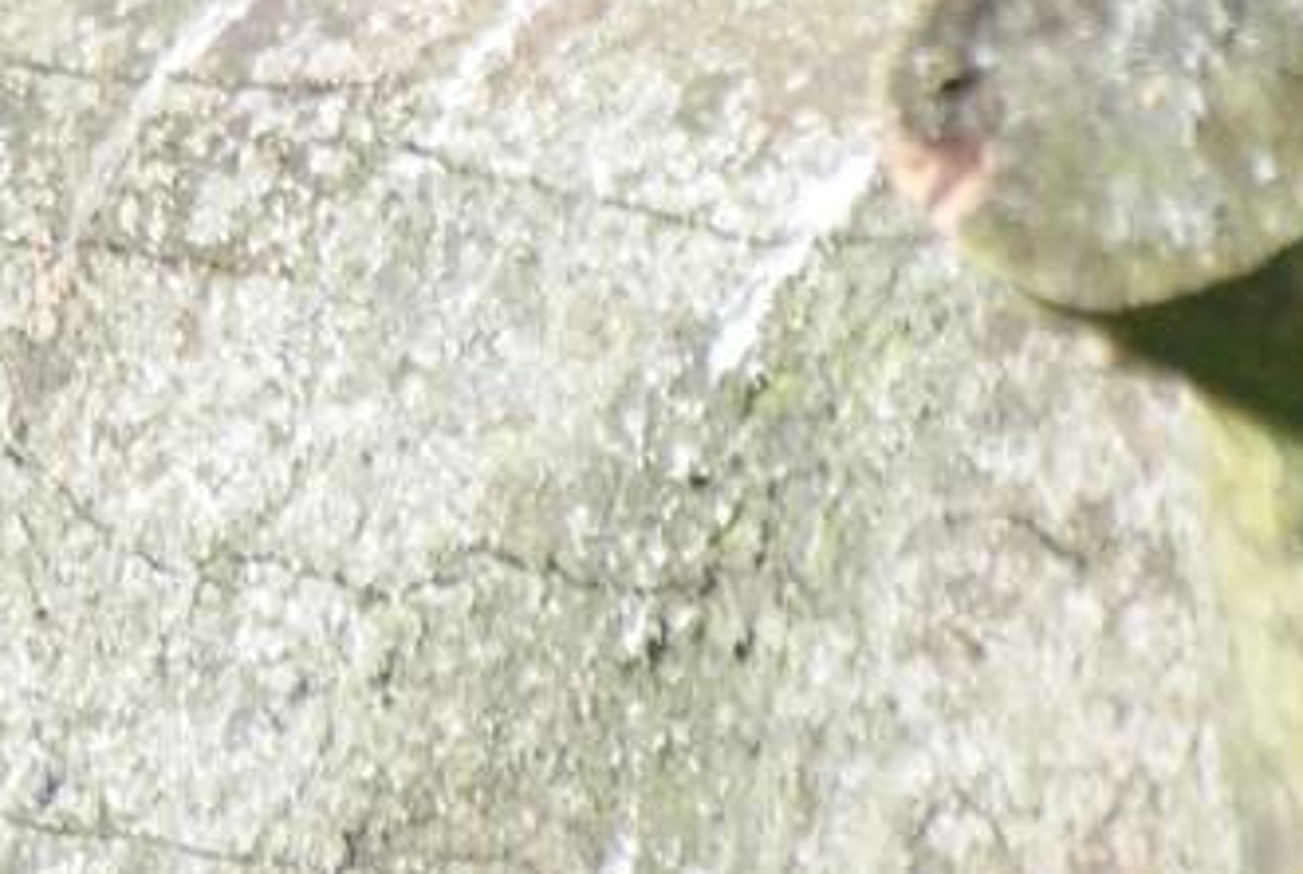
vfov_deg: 0.6
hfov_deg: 0.9
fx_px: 78791
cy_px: -427
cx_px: -472
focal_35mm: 2173
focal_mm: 300
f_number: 5.6
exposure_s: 1/1250
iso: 1000
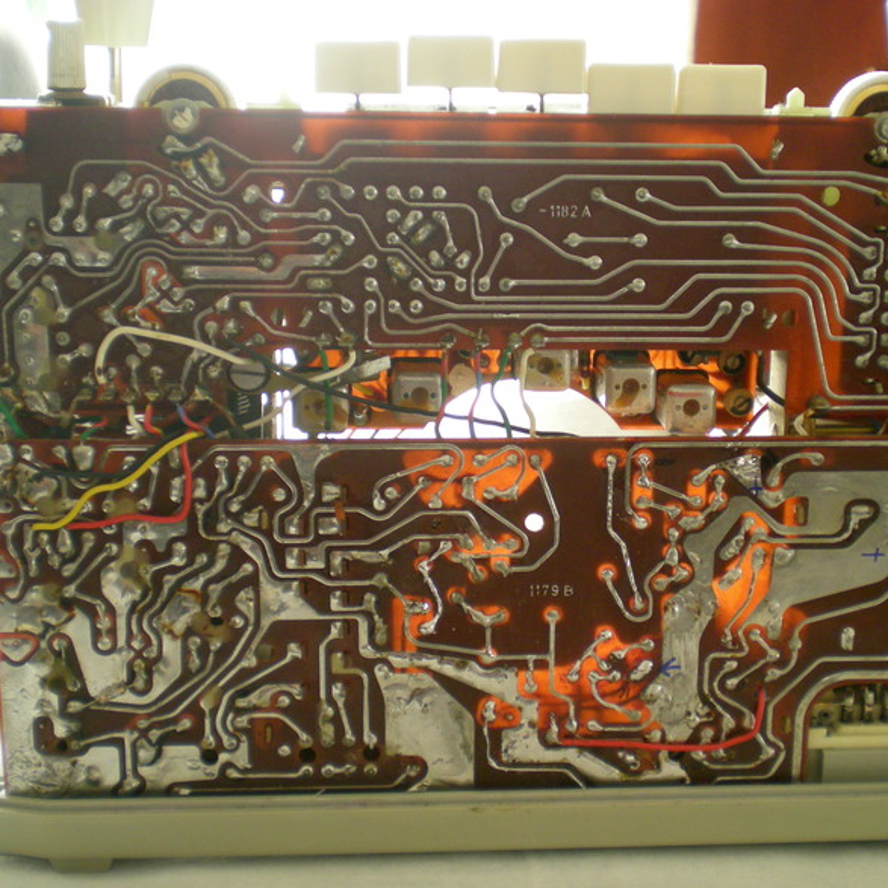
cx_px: 508
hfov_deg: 32.2
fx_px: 1538
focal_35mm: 53
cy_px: 442
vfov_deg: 32.2
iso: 200
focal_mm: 7.4
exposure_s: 1/37
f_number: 3.5
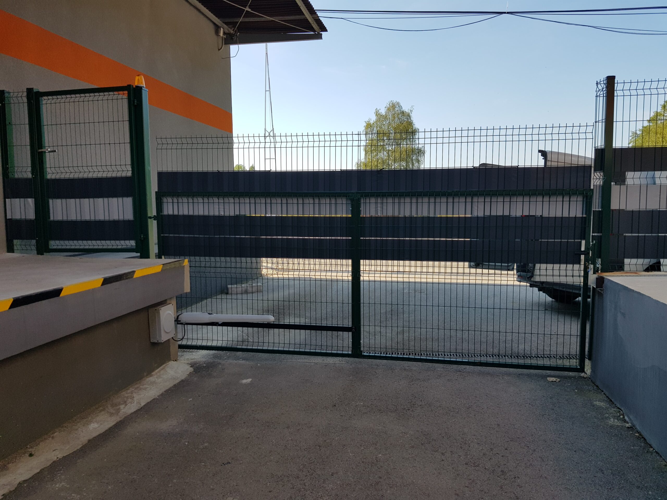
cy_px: 250
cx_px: 334
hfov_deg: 67.3
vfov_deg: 53.1
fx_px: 501
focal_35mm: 26
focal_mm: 4.2
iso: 40
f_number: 1.7
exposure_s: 1/1116
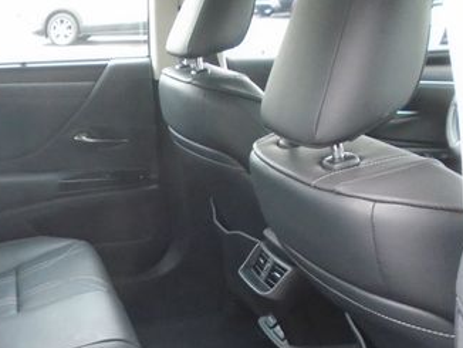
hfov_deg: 35.3
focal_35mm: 51
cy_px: 317
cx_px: 47
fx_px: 683
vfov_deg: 27.5
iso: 400
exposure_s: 1/30
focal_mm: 4.6
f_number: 3.2
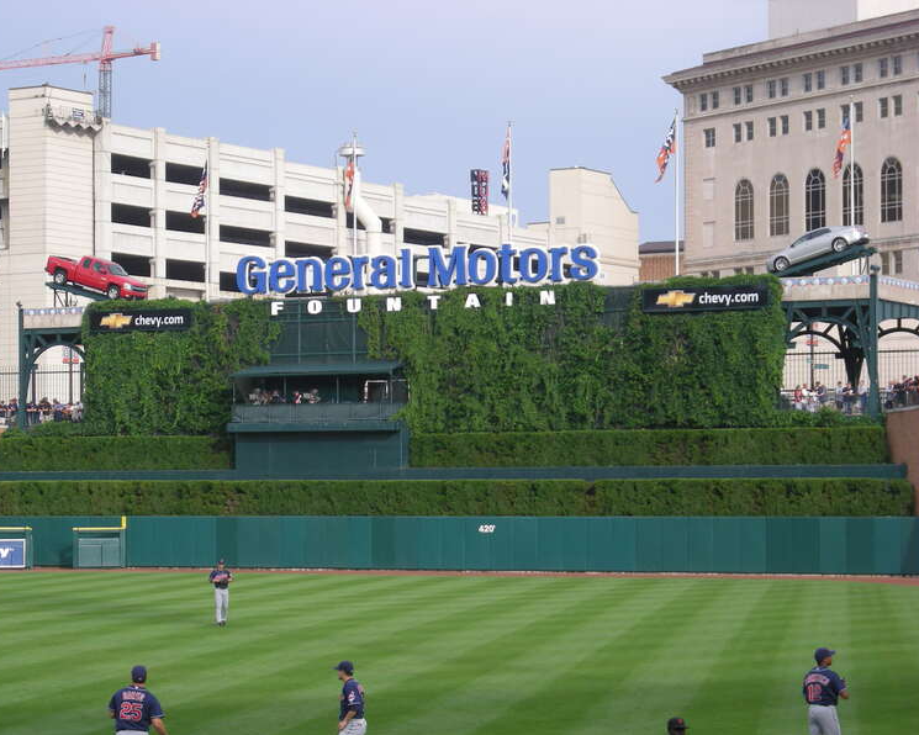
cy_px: 369
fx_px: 2992
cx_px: 437
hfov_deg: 17.5
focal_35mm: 110
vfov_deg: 14.0
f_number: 4.7
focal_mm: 17.1
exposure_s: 1/156
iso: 50
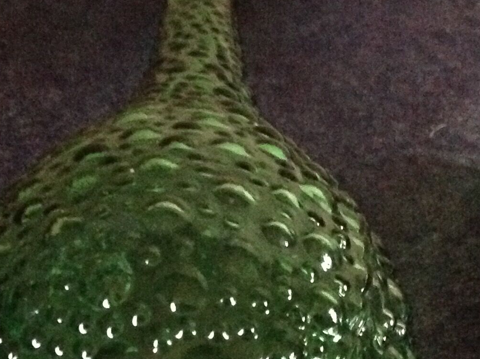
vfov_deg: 16.1
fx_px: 1246
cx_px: 237
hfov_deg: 21.8
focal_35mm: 90
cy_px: 345
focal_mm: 4.28
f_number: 2.4
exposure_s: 1/15
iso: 800
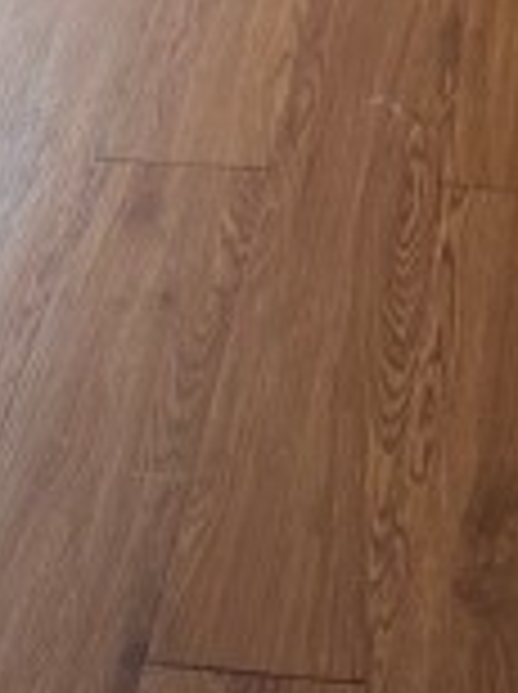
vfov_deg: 12.8
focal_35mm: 120
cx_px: 455
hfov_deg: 12.2
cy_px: -950
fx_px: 2401
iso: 80
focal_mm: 6.76
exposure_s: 1/231
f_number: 1.78
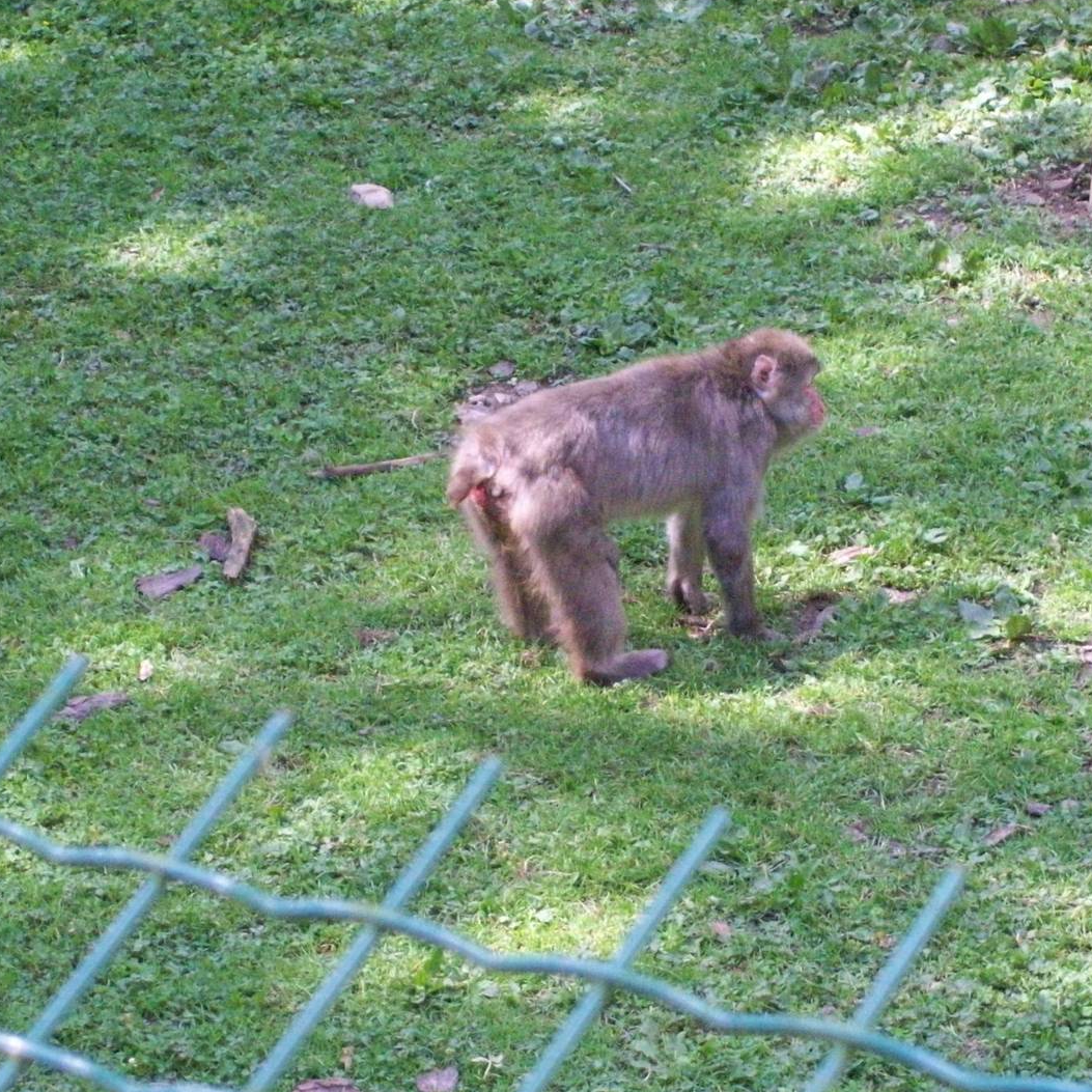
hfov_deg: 12.0
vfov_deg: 12.0
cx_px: 657
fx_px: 5175
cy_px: 594
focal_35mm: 145
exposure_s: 1/257
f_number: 4.8
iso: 465
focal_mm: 18
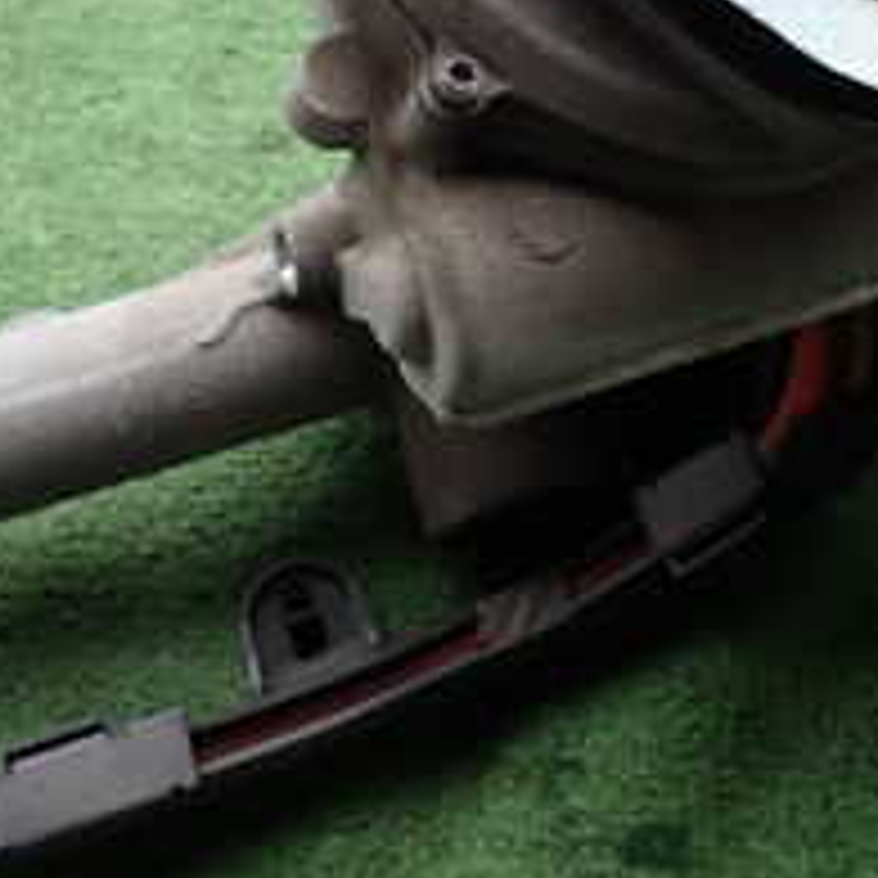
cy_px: -50
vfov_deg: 24.0
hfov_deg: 24.2
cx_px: 892
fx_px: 1951
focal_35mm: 68
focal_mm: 4.5
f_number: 2
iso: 100
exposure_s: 1/125
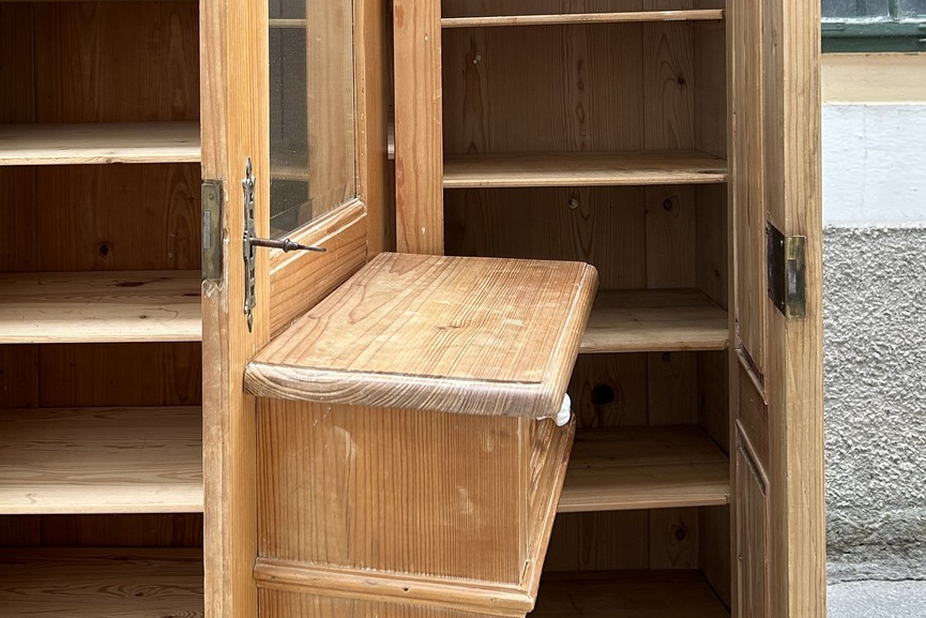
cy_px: 54
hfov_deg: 39.1
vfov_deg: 26.1
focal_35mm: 50
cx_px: 304
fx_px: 1286
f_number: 1.5
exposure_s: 1/124
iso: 40
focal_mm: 5.7
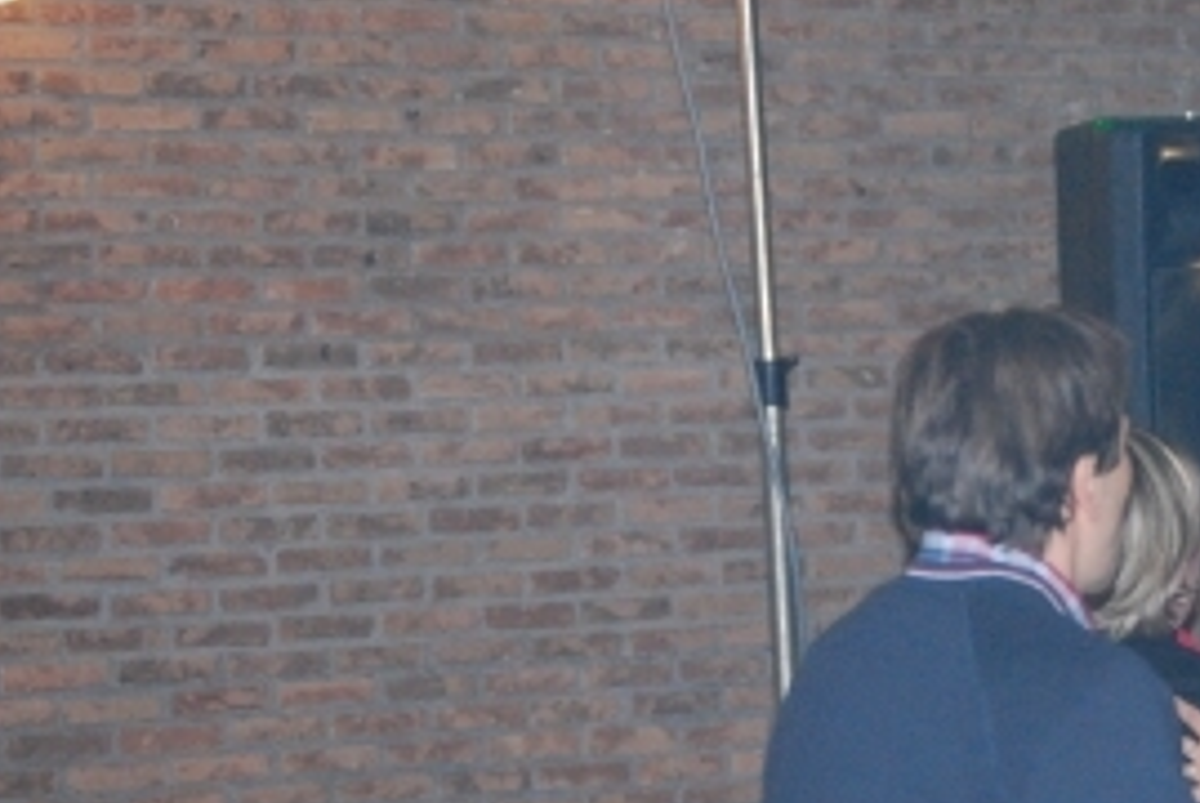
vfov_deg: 5.5
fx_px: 8379
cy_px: 604
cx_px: 1236
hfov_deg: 8.1
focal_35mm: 251
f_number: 4.5
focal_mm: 75
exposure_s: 1/60
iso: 1600
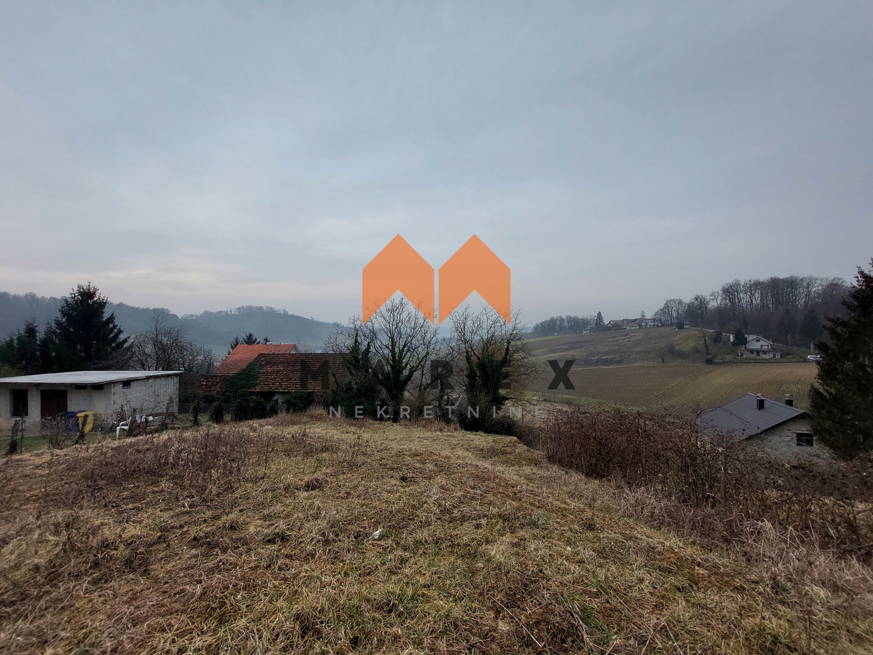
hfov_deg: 106.2
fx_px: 328
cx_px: 436
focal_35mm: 13
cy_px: 328
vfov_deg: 89.9
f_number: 2.2
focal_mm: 1.74
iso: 50
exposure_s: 1/626
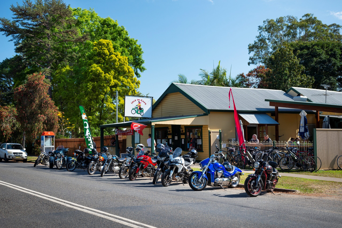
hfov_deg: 41.1
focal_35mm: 48
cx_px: 171
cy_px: 114
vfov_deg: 28.1
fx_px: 456
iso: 400
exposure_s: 1/320
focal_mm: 48
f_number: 8
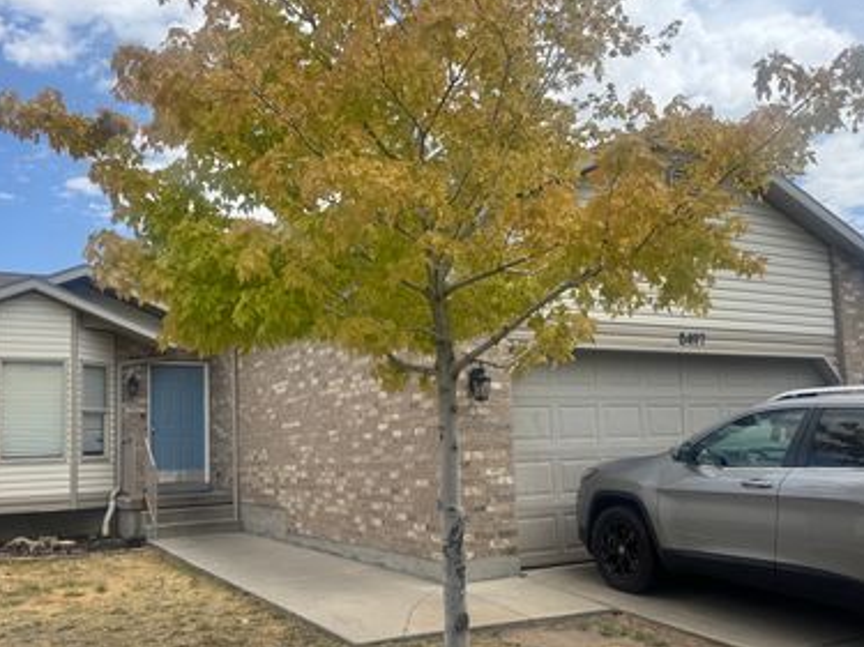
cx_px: 422
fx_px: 798
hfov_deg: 56.8
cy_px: 381
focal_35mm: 32
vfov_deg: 44.0
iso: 80
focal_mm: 6.76
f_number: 1.78
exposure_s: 1/3247
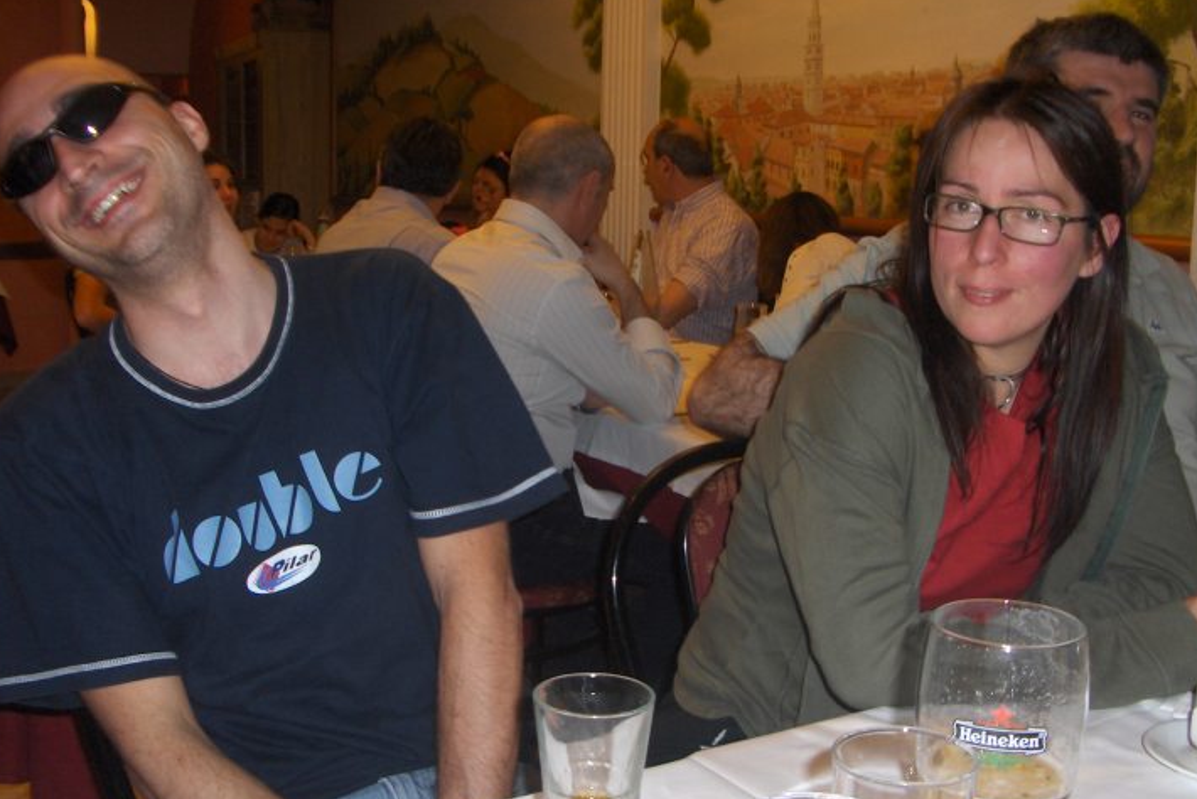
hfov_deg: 47.4
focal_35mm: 41
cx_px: 593
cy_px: 428
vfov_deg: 32.6
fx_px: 1364
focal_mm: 5.8
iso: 100
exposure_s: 1/60
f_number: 2.6
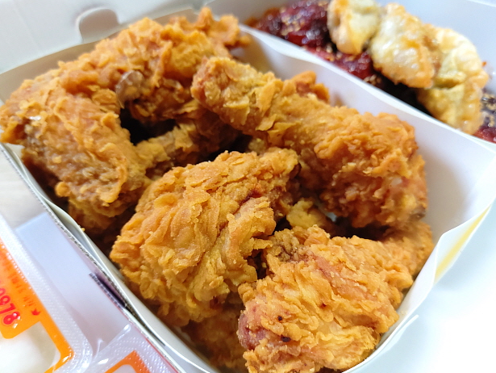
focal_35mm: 26
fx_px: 373
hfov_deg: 67.3
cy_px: 185
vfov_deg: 53.1
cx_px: 244
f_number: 2
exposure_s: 1/30
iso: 200
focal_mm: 4.58
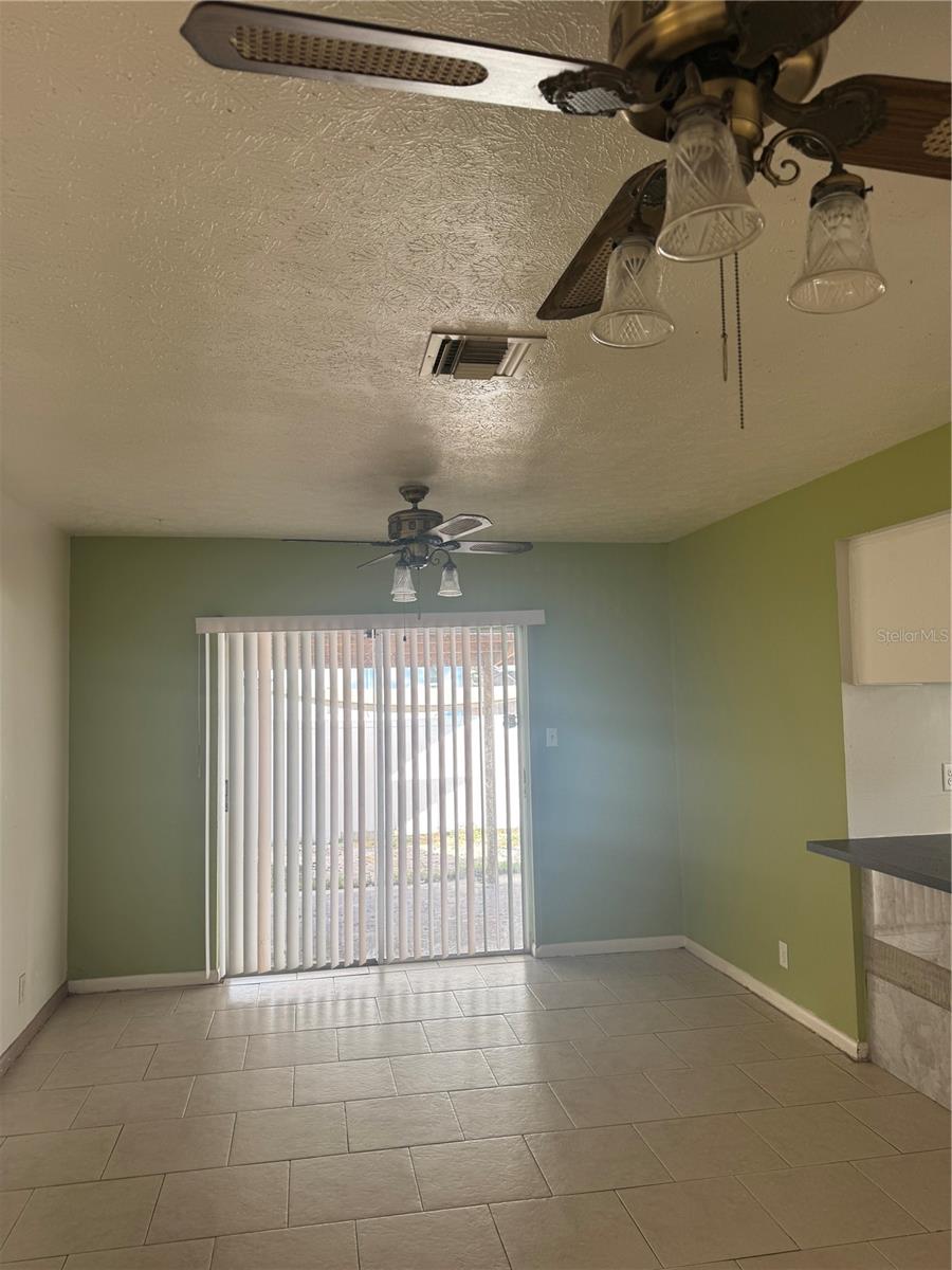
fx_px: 880
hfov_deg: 56.8
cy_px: 635
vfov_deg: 71.6
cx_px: 476
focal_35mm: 24
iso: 64
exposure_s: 1/157
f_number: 1.78
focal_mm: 6.76
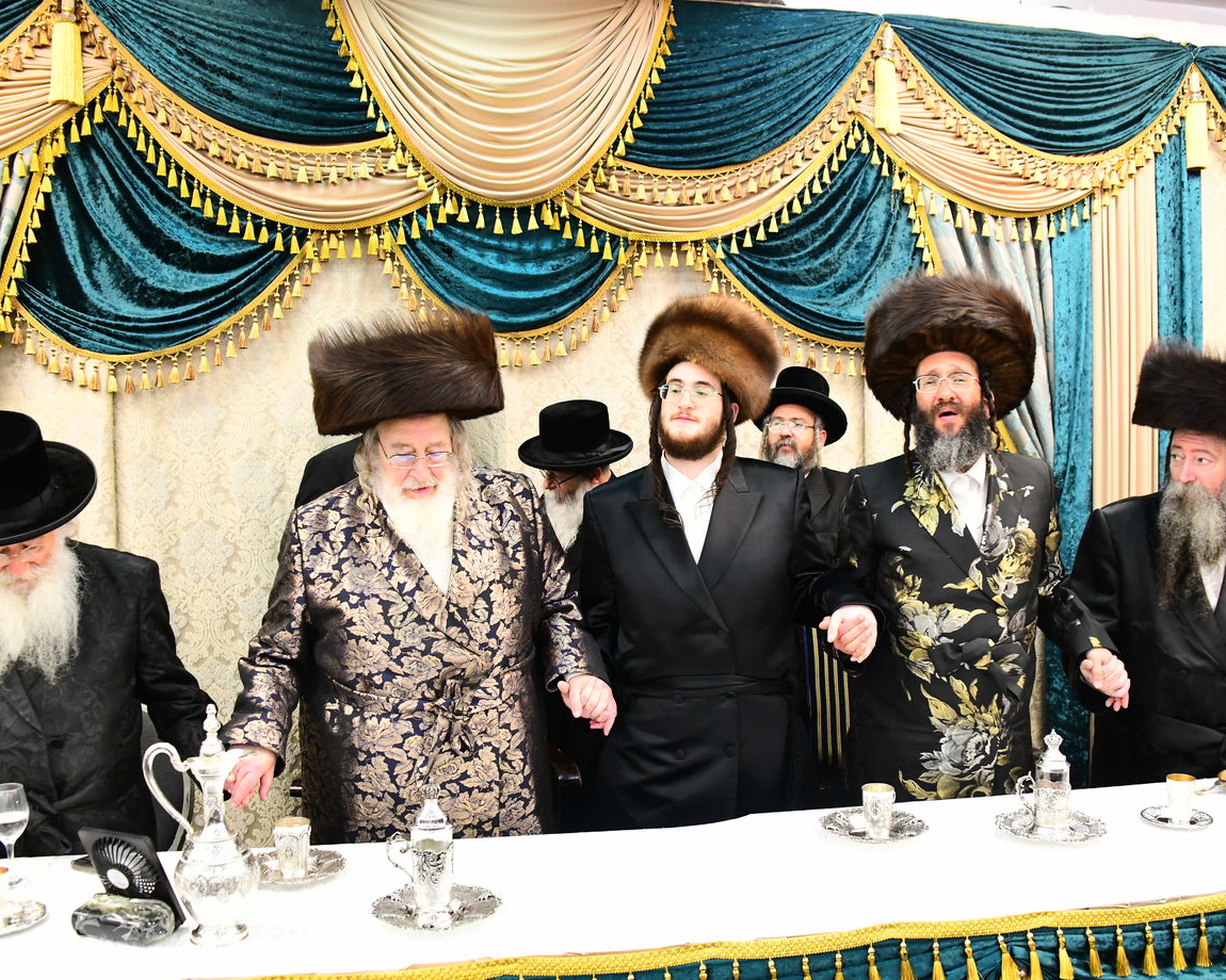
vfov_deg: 45.8
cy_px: 486
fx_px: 1161
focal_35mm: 32
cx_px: 655
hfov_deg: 55.6
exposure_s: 1/125
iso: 3200
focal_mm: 28
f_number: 5.6
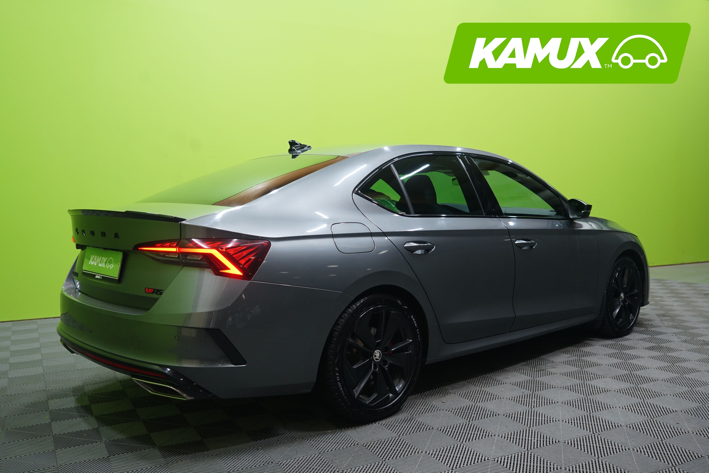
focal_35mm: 32
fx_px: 630
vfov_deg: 41.1
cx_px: 354
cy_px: 236
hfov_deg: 58.7
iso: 800
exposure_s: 1/25
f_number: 5
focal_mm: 32
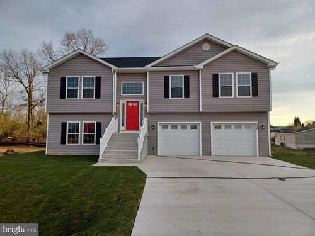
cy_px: 118
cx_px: 158
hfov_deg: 69.4
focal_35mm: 25
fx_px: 227
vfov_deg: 54.9
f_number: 1.8
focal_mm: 4.6
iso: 40
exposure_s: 1/121
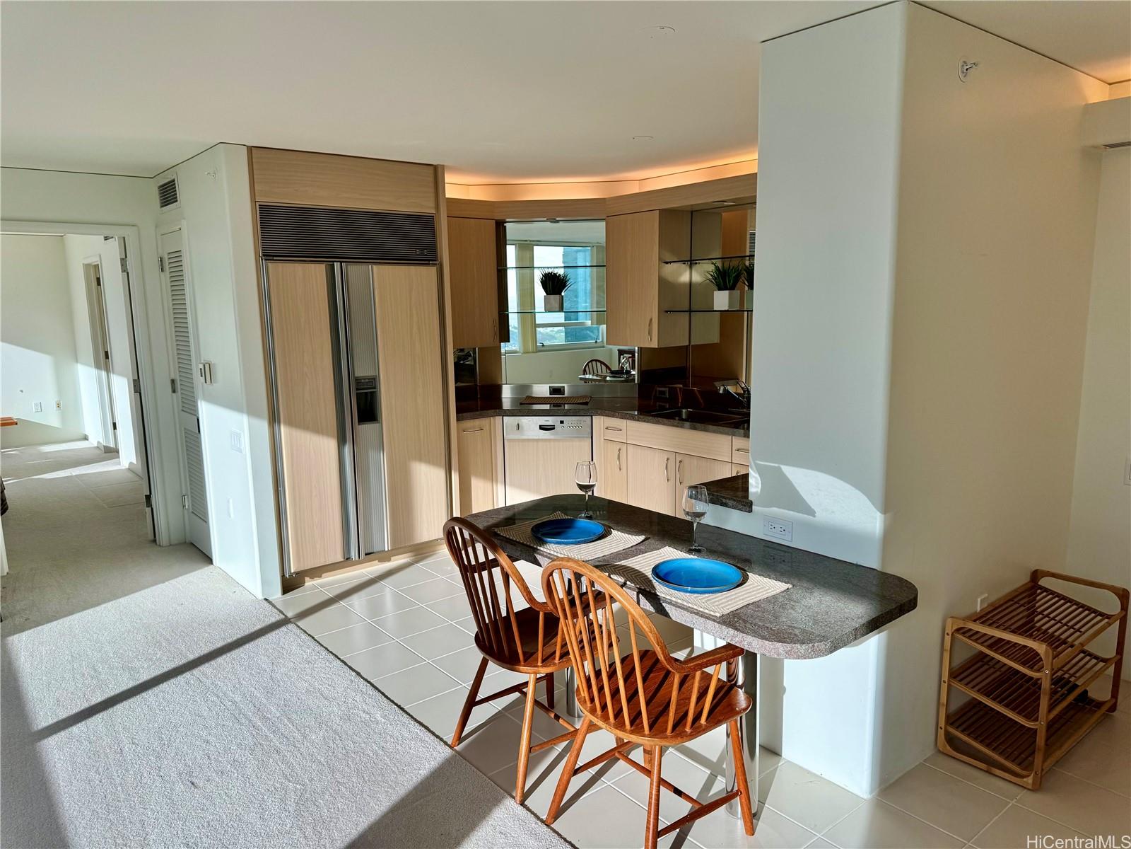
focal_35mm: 24
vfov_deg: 56.8
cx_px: 566
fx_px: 784
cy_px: 424
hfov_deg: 71.6
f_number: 1.78
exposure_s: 1/966
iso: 80
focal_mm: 6.76
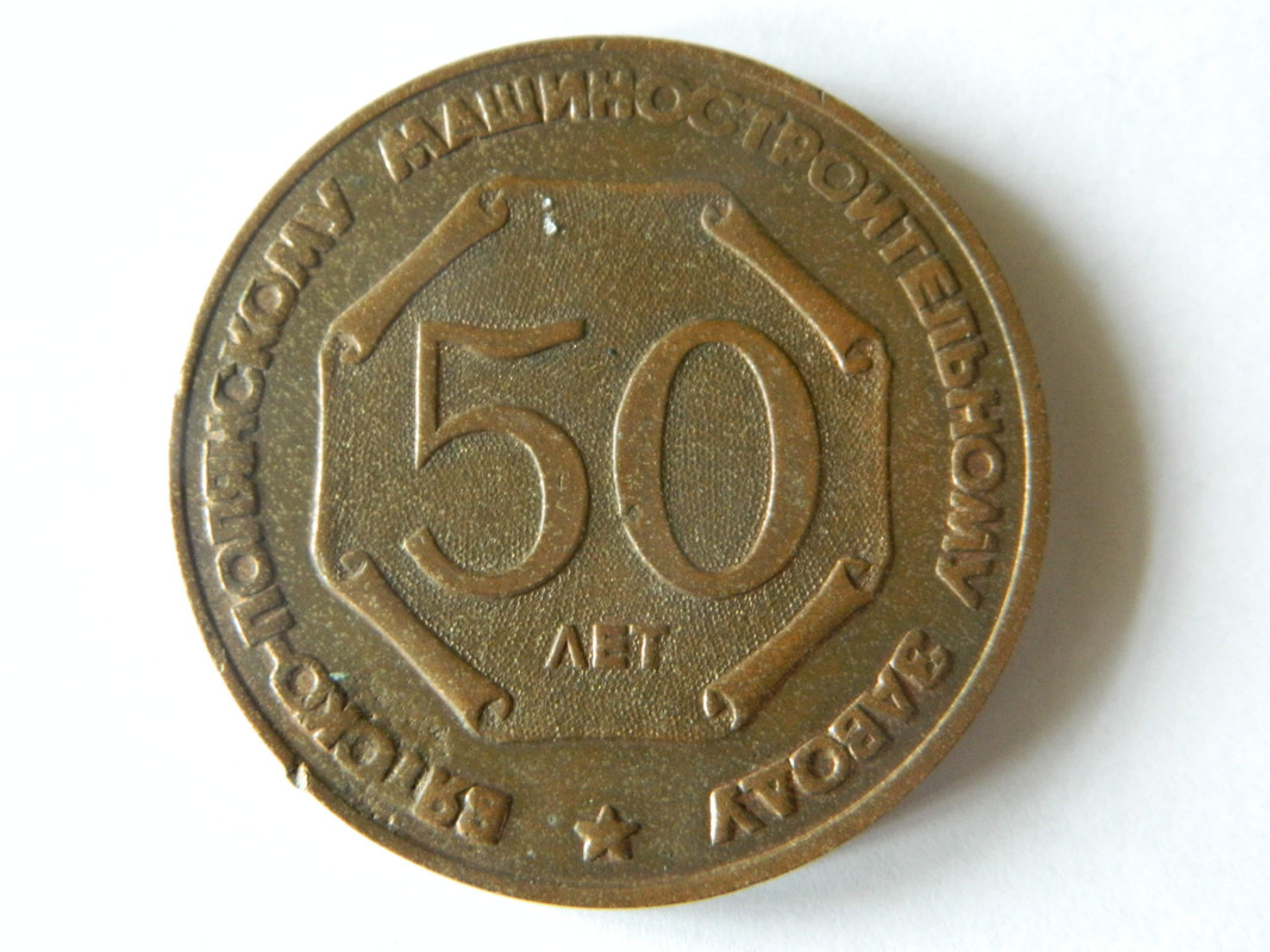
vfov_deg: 25.7
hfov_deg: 33.8
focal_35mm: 57
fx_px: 2091
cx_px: 635
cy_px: 476
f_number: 3.8
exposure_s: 1/15
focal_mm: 10.2
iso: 400
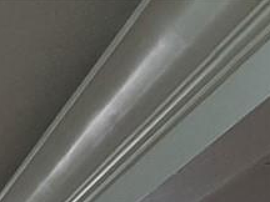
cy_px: 743
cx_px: -325
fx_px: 1505
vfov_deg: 6.5
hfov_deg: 9.4
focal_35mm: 193
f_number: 1.7
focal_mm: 3.93
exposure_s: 1/60
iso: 64
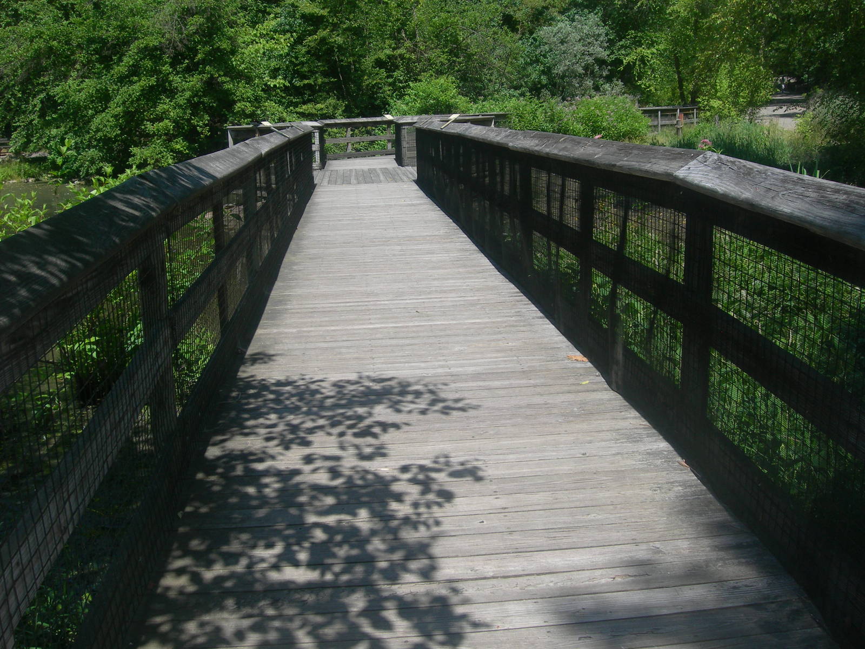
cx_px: 432
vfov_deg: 37.7
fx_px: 950
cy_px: 324
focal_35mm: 38
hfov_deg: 49.0
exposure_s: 1/347
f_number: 4.8
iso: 50
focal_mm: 7.8
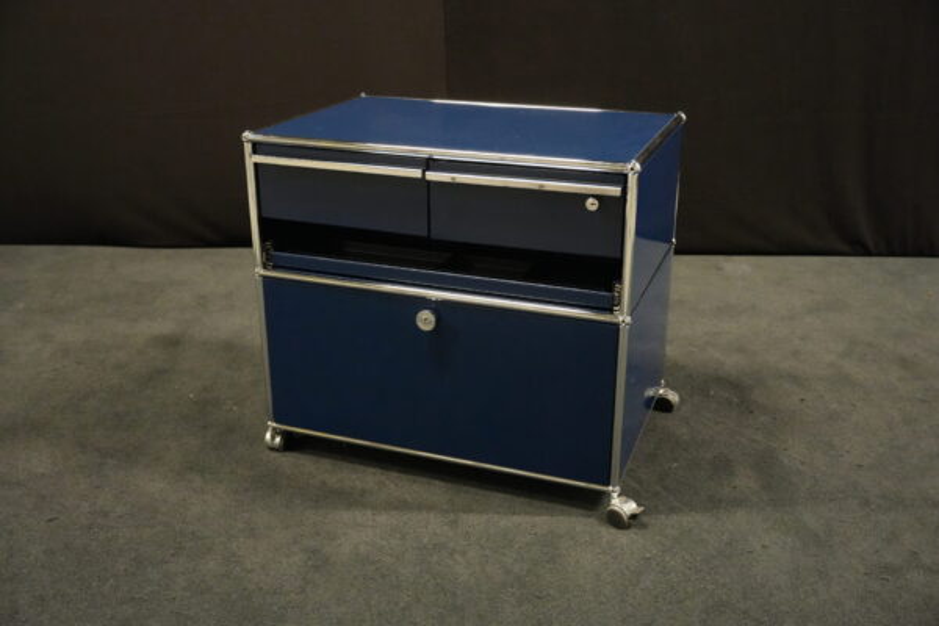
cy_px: 313
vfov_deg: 36.9
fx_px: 939
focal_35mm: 36
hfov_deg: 53.1
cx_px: 470
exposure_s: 1/40
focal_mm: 36
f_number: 4
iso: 12800
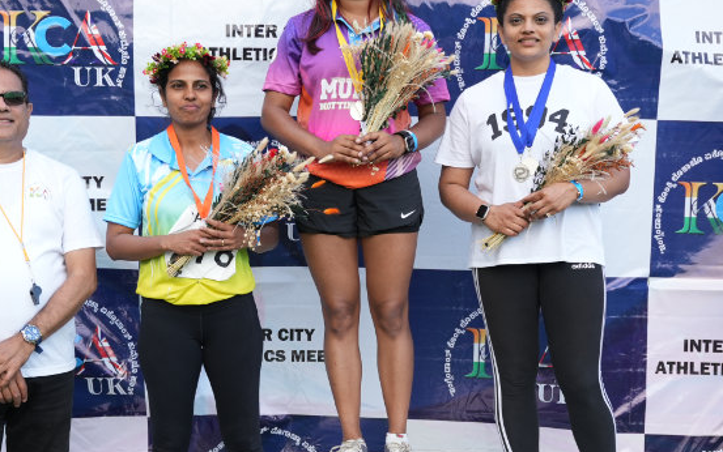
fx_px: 1273
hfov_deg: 31.7
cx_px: 314
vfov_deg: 20.1
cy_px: 283
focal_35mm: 65
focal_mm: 34.3
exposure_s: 1/500
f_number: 2.8
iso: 250
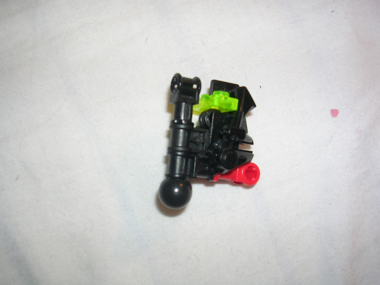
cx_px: 190
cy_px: 142
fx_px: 417
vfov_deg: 37.7
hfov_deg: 49.0
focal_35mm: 38
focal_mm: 5.8
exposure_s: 1/60.1
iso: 50
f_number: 2.8
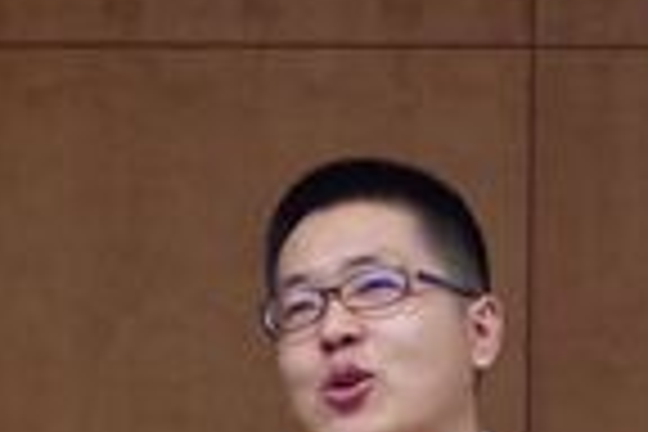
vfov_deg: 10.0
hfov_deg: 15.2
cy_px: 533
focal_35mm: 135
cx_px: 324
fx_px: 2430
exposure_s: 1/40
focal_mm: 26.25
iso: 3200
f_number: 5.6
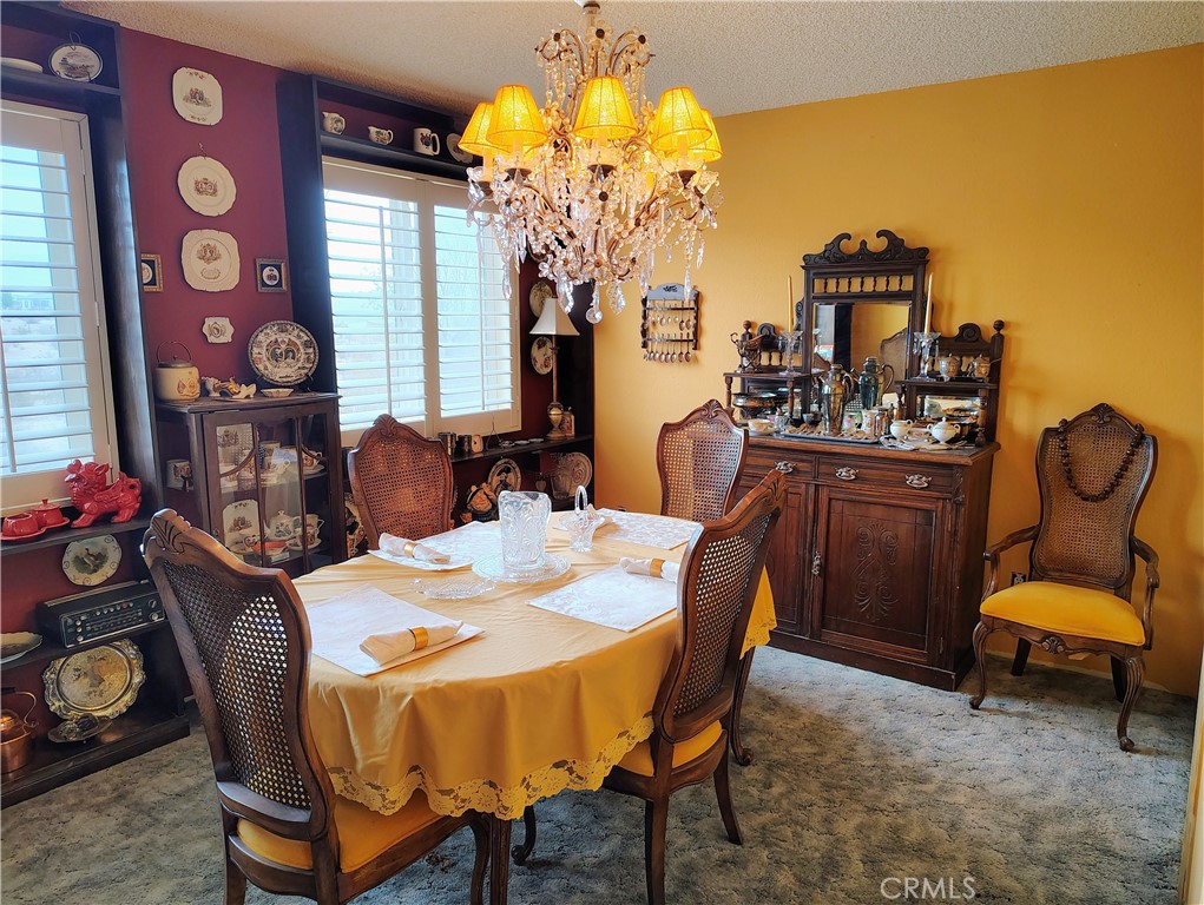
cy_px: 452
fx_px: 836
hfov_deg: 71.5
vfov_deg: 56.9
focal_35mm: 24
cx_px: 602
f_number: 1.8
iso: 747
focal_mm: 5.56
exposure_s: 1/60
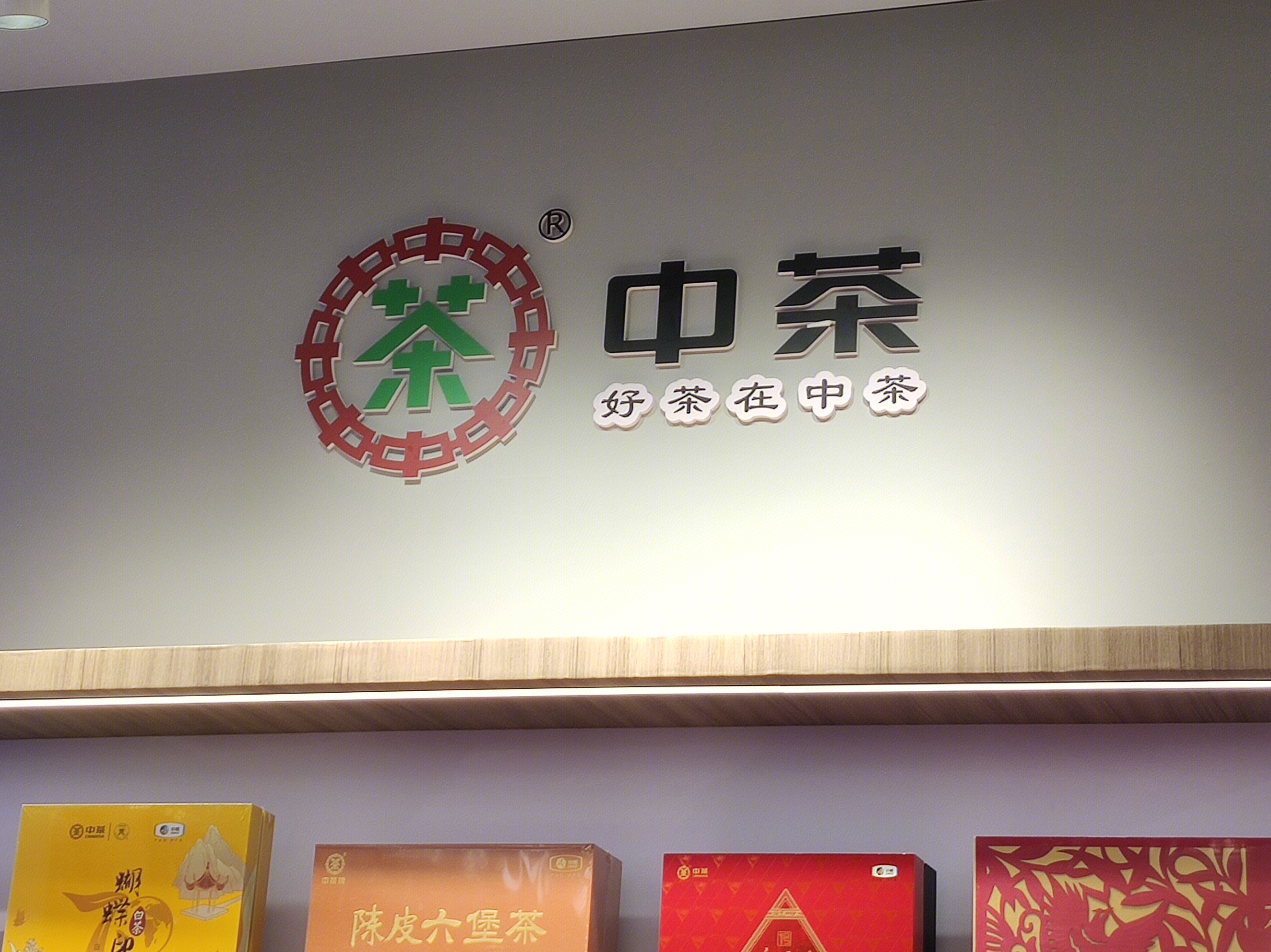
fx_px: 2717
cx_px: 613
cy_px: 296
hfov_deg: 26.3
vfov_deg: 19.8
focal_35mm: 74
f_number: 1.75
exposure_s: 1/100
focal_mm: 4.75
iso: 115
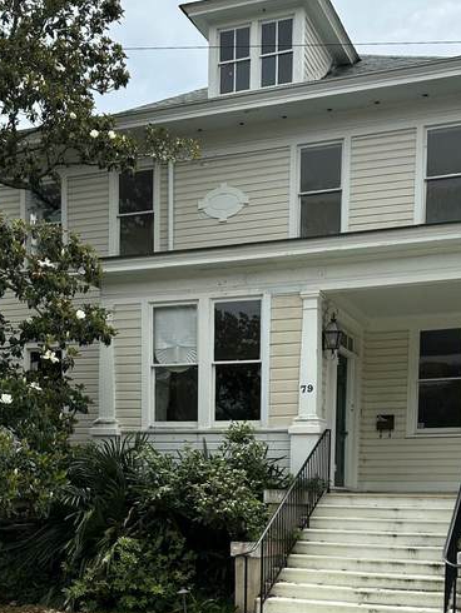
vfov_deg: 37.6
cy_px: 559
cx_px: 277
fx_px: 834
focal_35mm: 47
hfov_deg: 30.8
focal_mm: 6.86
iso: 80
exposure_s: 1/6211
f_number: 1.78
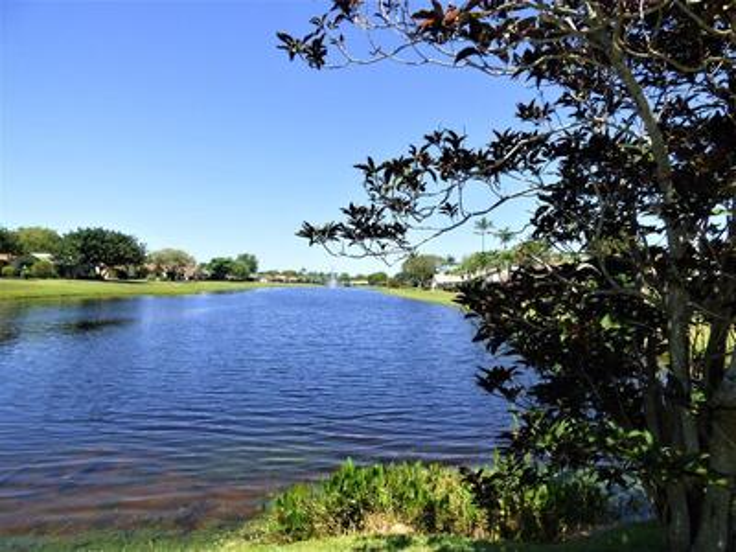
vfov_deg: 66.0
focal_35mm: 20
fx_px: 425
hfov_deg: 81.7
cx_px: 368
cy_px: 276
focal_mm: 3.58
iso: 100
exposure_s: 1/1300
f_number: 2.8
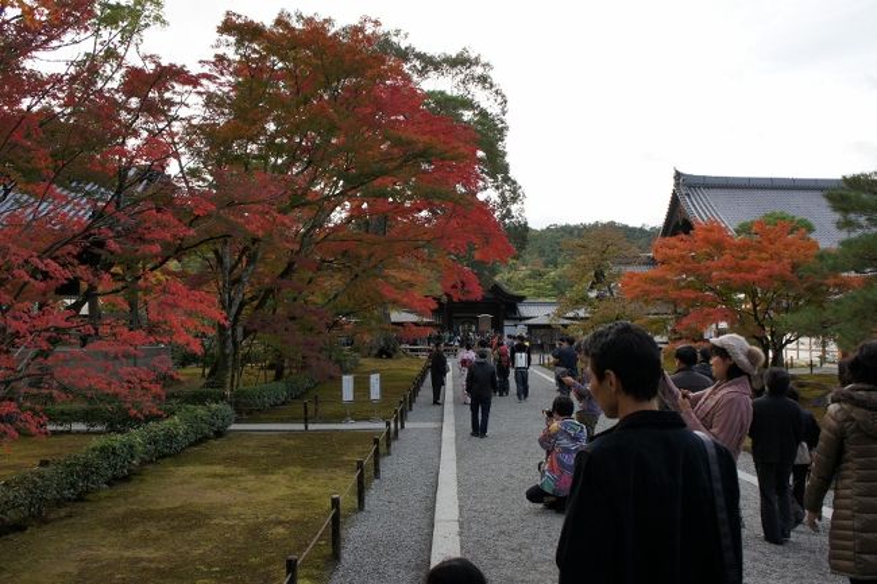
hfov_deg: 57.2
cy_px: 292
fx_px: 804
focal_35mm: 33
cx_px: 438
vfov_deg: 39.9
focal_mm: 22
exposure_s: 1/125
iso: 200
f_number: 6.3
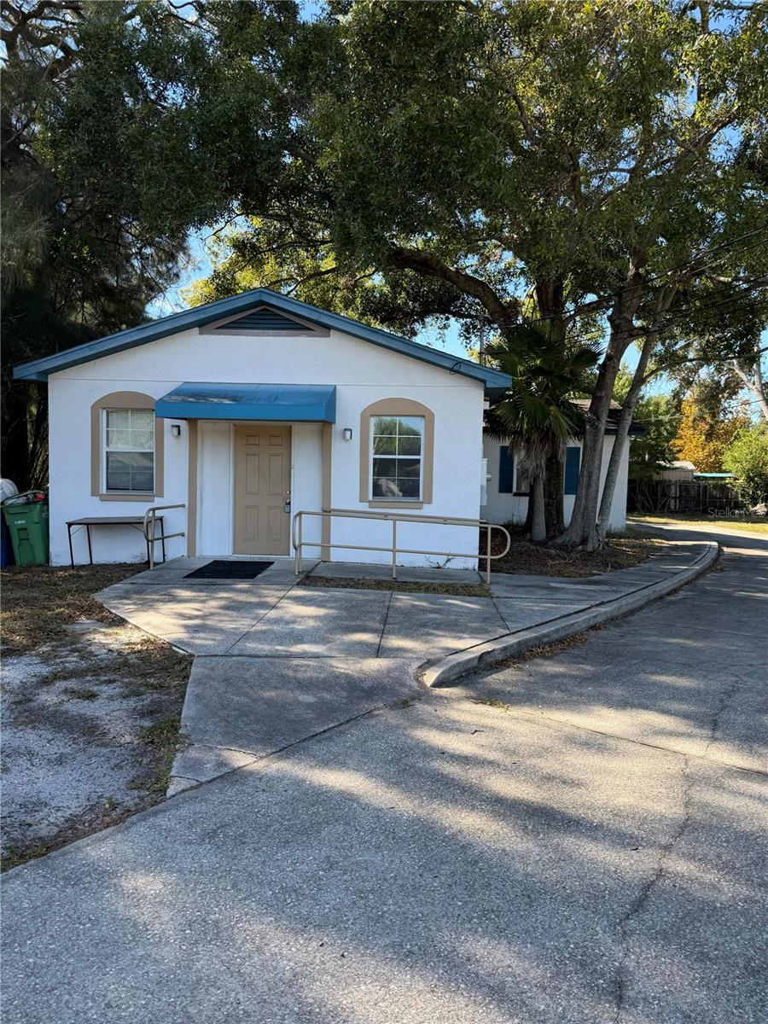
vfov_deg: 71.6
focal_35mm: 24
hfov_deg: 56.8
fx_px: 710
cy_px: 512
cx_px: 384
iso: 80
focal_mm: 6.76
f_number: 1.78
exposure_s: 1/868
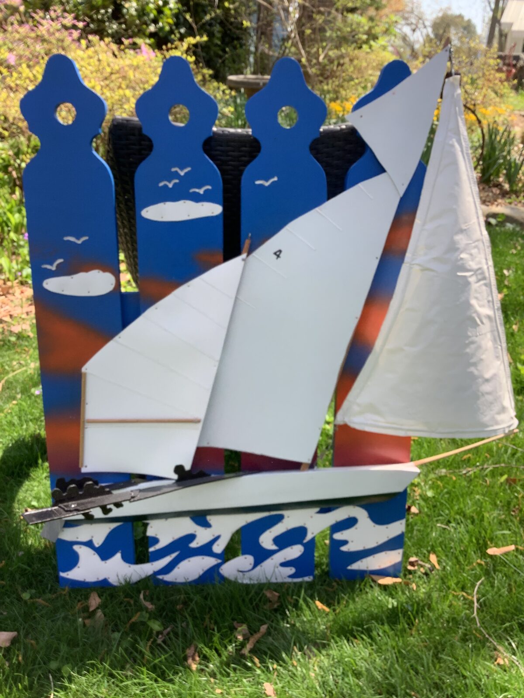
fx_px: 626
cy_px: 349
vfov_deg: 58.4
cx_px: 262
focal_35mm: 31
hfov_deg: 45.4
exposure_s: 1/234
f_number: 2.4
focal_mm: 3.3
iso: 25
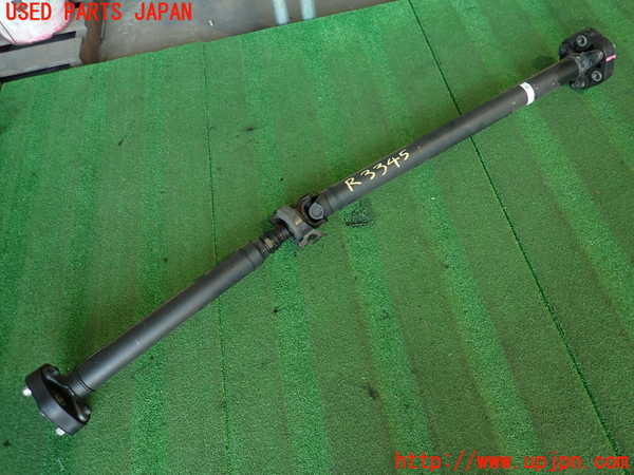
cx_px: 317
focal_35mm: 25
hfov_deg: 69.4
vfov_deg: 54.9
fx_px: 458
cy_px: 238
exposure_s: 1/40
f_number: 2
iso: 200
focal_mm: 4.5
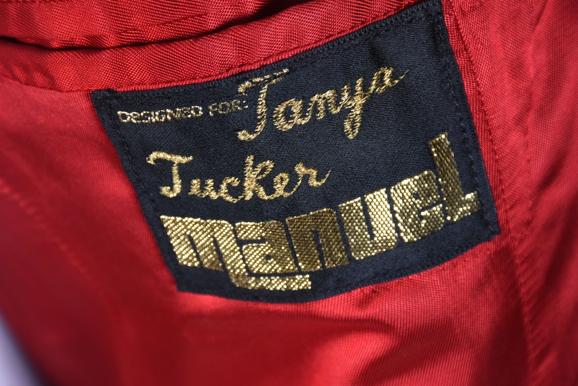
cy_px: 193
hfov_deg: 9.8
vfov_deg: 6.6
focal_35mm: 210
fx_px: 3374
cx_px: 289
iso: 320
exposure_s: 1/60
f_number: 11
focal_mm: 140
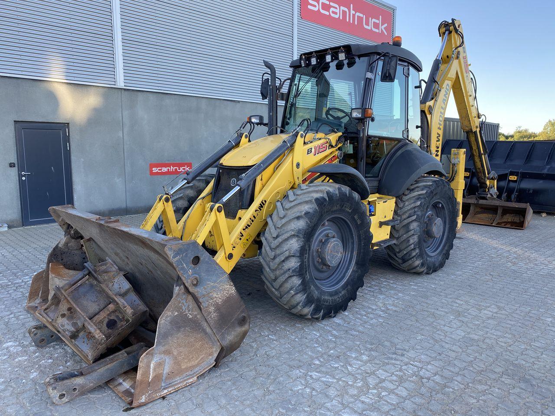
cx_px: 278
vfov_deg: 53.1
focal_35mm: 26
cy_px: 208
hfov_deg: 67.3
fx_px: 417
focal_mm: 4.25
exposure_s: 1/179
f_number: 1.8
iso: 32
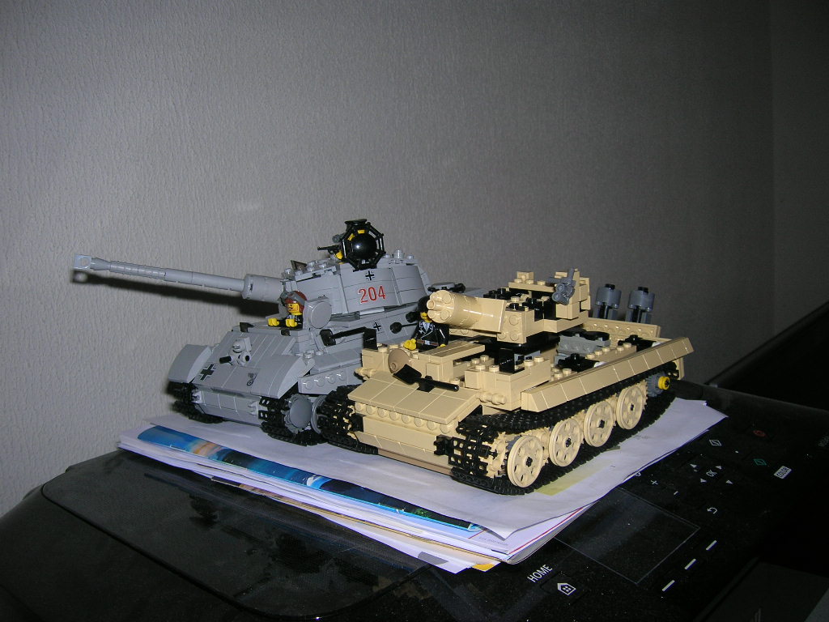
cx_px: 414
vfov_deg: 41.8
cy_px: 311
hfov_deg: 54.0
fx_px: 814
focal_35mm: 34
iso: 50
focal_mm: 5.7
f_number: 2.9
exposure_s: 1/60.1
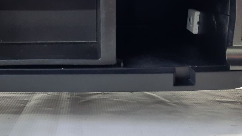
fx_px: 327
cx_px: 112
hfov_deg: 40.6
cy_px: 23
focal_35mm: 51
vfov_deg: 23.1
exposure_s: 1/50
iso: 200
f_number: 2
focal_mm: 4.6
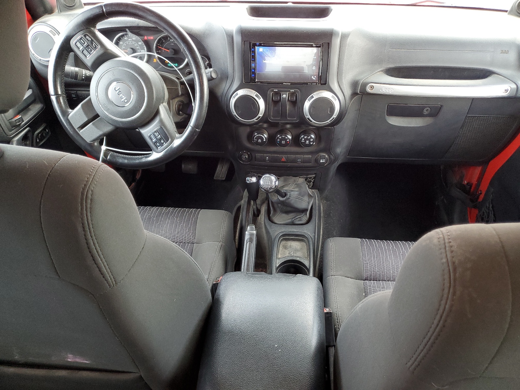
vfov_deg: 53.1
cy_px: 195
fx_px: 391
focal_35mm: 26
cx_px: 260
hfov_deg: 67.3
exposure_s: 1/60.2
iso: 110
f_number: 1.5
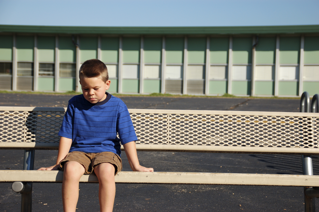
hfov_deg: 24.2
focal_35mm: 84
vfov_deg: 16.2
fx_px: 744
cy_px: 106
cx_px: 160
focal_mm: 56
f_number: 5
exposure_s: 1/320
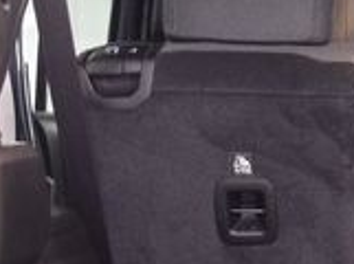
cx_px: 508
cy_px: 241
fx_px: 1408
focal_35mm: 138
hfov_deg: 13.6
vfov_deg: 10.6
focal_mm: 24
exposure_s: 1/15
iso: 1600
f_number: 2.8
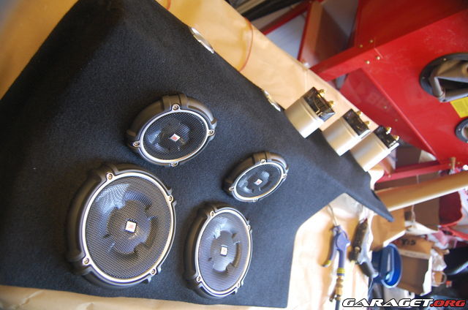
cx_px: 234
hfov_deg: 67.5
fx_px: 350
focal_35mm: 27
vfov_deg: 47.7
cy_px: 155
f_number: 3.5
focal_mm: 18
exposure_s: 1/25
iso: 800
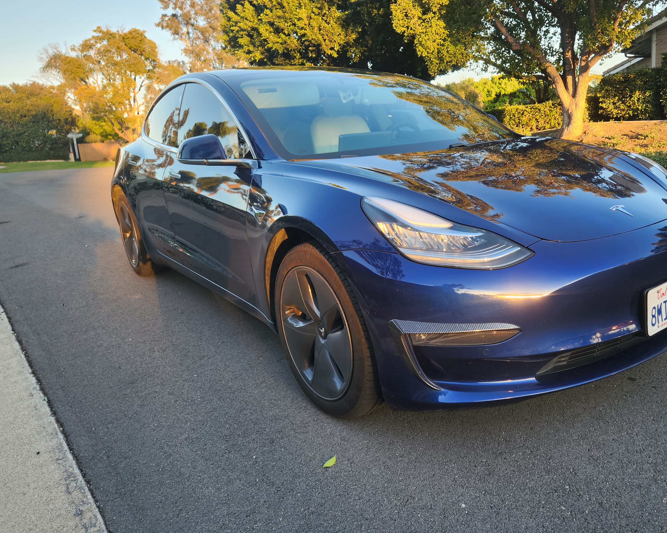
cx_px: 408
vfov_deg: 51.4
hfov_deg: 61.5
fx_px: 553
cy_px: 238
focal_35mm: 28
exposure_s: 1/180
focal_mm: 5.4
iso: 50
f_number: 1.8
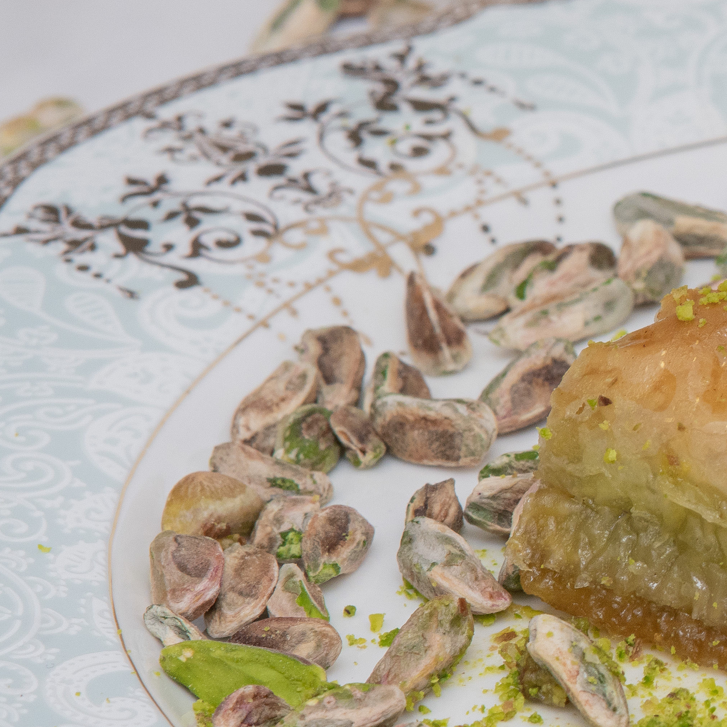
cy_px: 513
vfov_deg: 5.1
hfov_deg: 5.1
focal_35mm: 341
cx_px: 1005
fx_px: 8102
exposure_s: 1/80
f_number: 9
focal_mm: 85
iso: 320
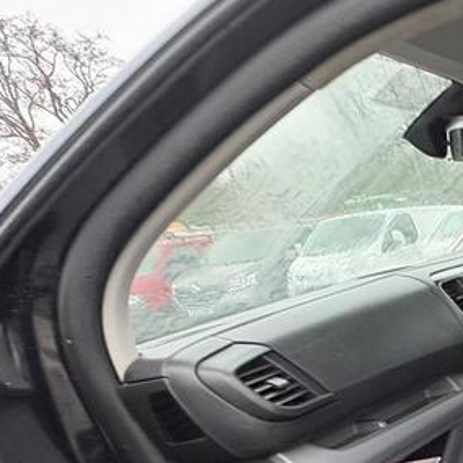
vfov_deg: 39.4
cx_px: 709
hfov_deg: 27.6
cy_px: 427
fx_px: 590
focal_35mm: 39
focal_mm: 2.22
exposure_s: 1/60
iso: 250
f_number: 2.2
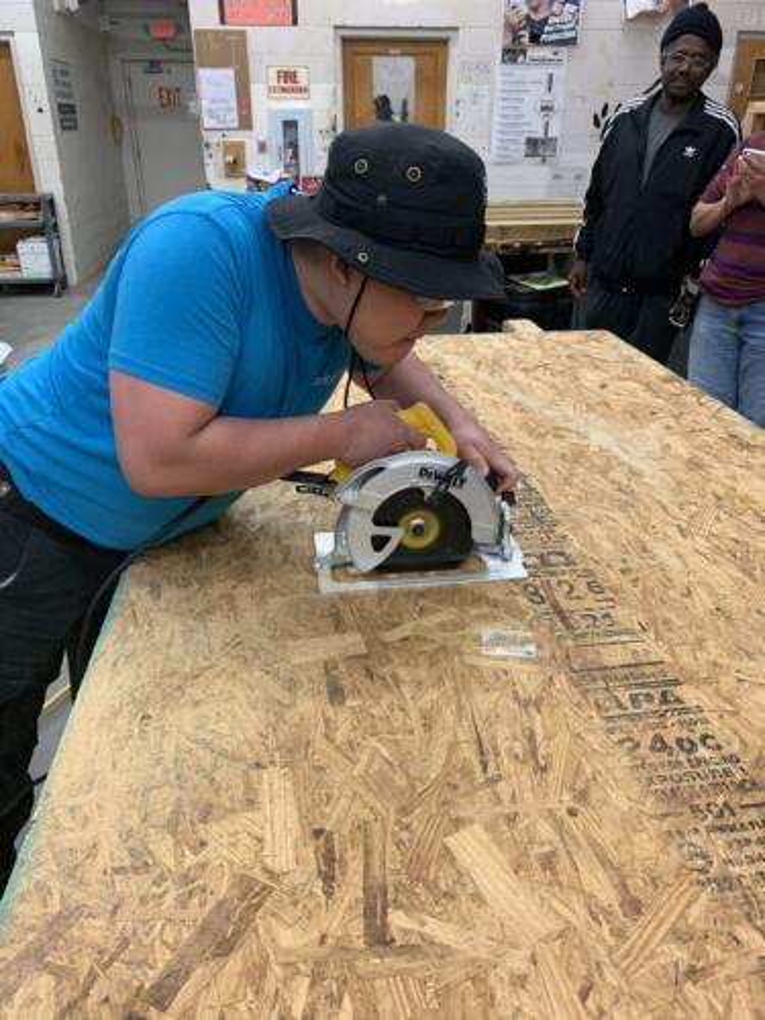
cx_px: 382
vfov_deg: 67.3
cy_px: 510
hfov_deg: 53.1
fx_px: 766
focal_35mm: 26
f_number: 1.8
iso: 125
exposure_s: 1/60
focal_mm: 4.25
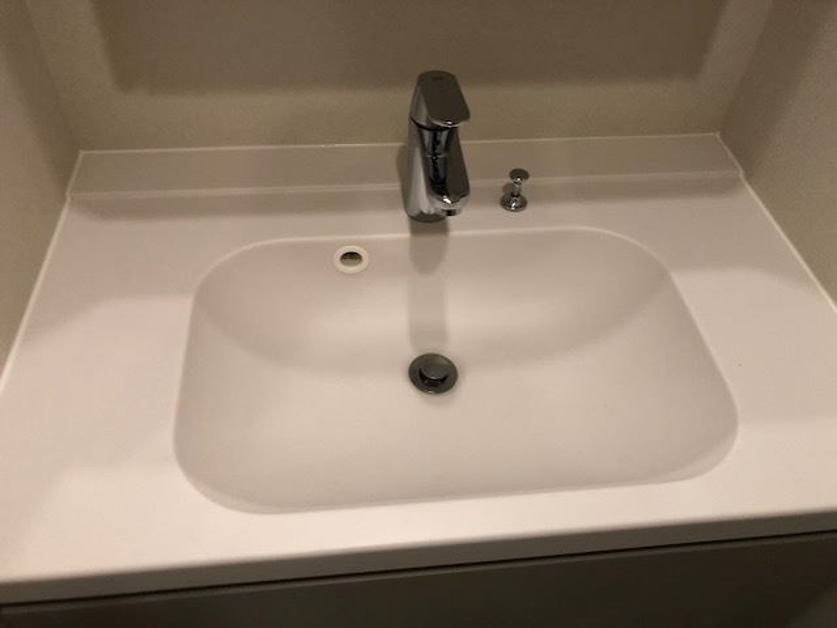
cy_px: 314
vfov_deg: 49.7
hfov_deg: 63.4
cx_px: 418
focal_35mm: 28
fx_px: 677
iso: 40
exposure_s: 1/33
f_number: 1.8
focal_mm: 3.99
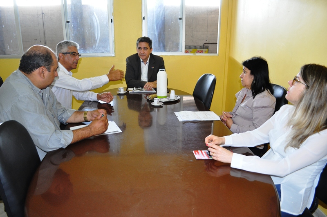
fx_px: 245
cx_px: 164
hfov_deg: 67.5
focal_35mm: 27
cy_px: 108
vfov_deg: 47.8
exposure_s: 1/60
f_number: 3.5
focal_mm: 18
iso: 800
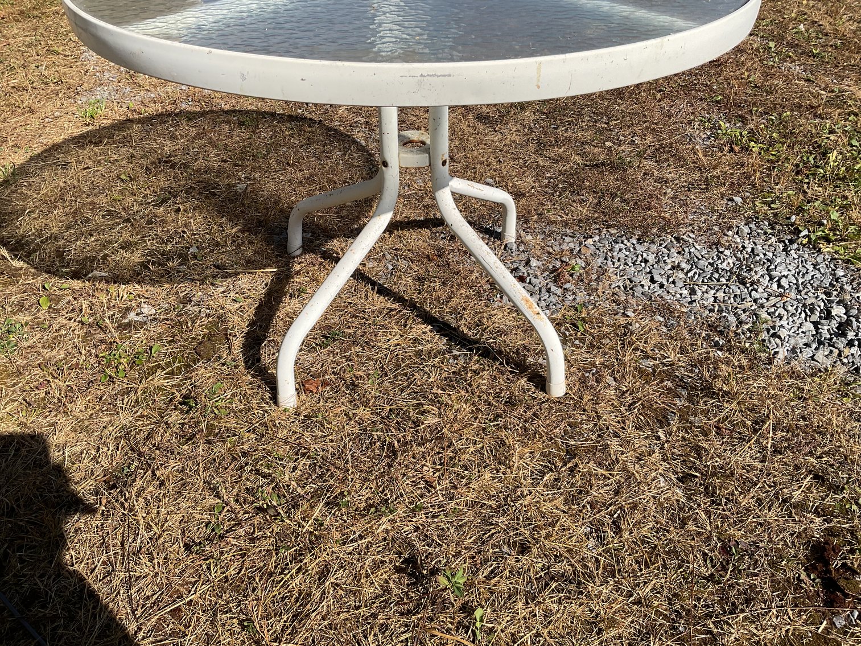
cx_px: 430
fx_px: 721
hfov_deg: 61.7
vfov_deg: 48.2
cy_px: 323
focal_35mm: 29
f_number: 1.8
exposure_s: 1/2058
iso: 16
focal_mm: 3
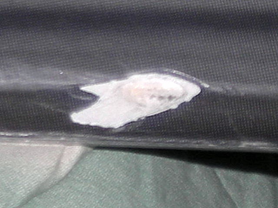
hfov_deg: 49.0
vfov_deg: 37.7
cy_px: 104
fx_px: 305
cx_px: 139
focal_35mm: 38
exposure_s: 1/60
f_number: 3.2
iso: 50
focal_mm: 6.3
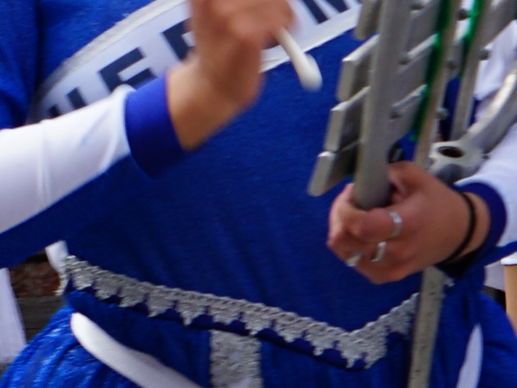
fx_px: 6391
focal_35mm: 428
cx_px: 756
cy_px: 225
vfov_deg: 3.5
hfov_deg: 4.6
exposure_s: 1/125
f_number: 9
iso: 100
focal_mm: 50
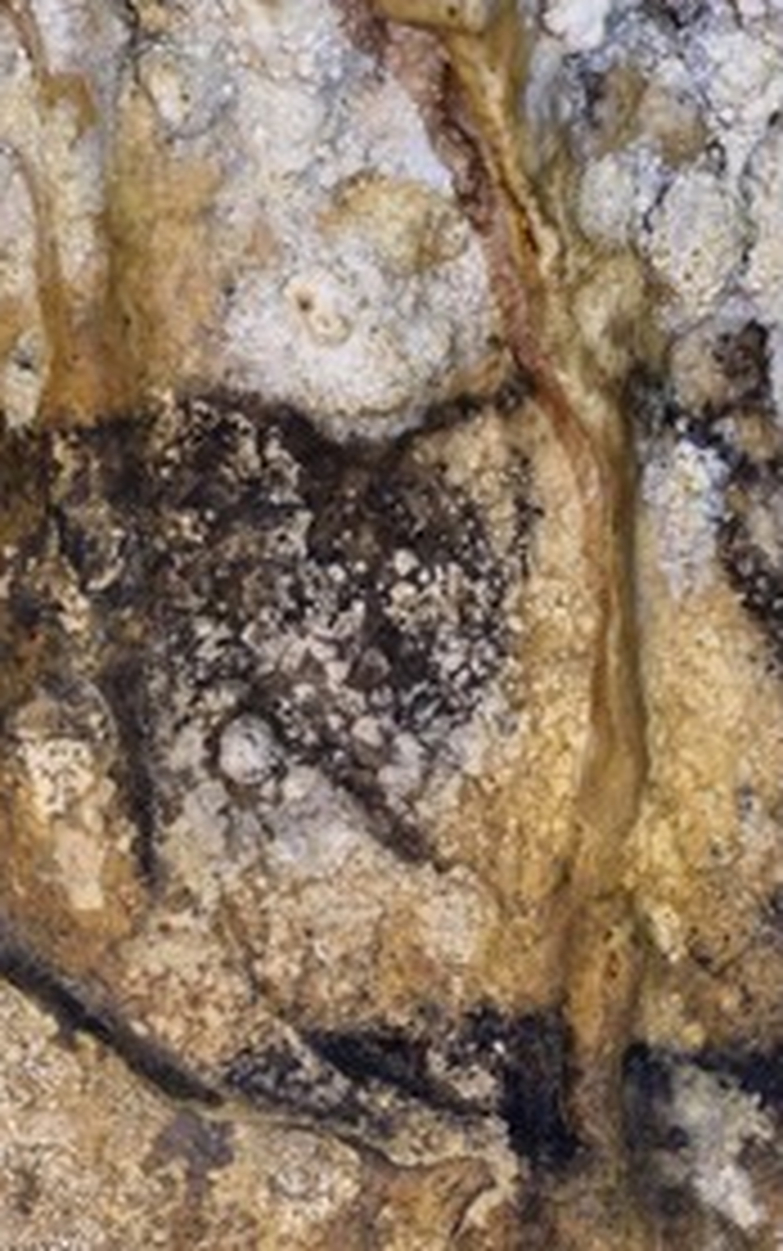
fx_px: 10505
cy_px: 626
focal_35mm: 308
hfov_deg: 4.3
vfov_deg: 6.8
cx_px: 328
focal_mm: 200
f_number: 5
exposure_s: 1/10
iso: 1600
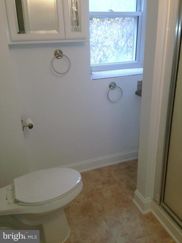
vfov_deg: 55.4
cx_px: 91
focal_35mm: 33
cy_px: 122
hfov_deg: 42.9
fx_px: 231
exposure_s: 1/40
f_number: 2.4
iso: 50
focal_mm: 4.12
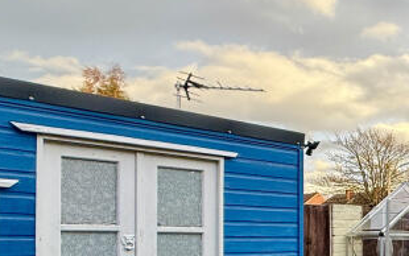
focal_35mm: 49
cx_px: 588
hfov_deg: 28.9
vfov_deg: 25.5
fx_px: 546
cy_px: 235
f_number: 2.2
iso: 50
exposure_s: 1/213
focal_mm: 2.22
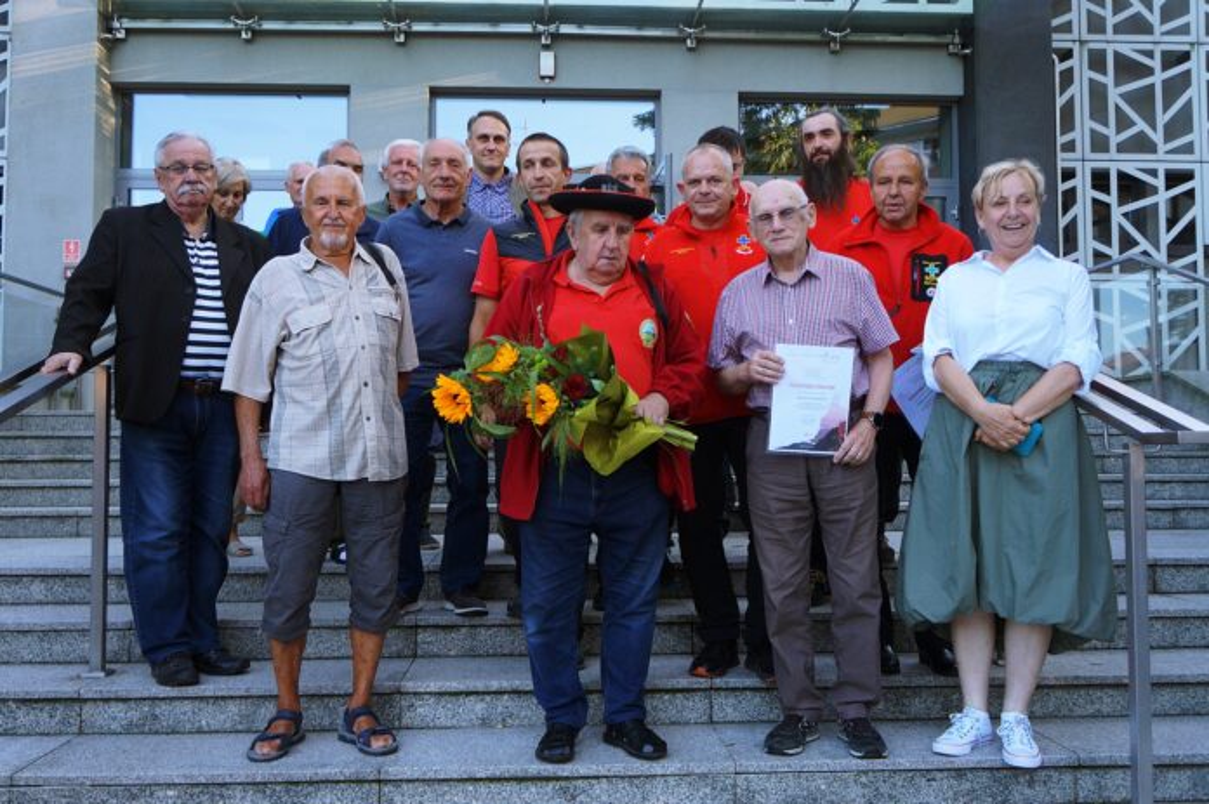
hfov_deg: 62.0
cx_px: 604
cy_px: 402
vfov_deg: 43.5
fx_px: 1007
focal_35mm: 30
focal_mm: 20
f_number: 4
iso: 250
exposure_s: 1/160
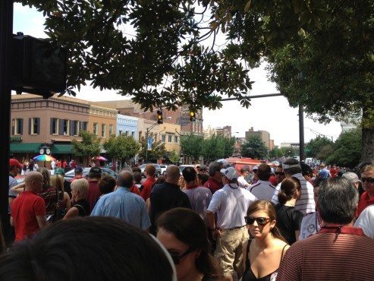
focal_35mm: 35
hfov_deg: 52.6
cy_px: 140
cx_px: 187
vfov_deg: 40.7
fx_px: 378
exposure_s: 1/521
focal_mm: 4.28
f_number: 2.4
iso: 50
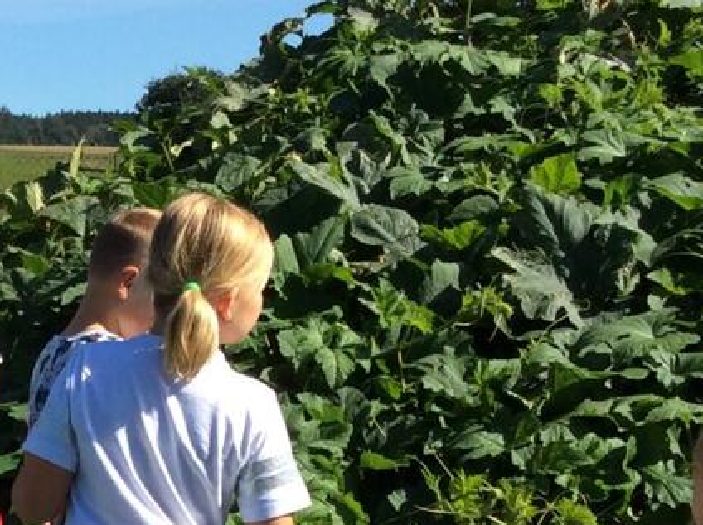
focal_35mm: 101
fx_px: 2049
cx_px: -98
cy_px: 562
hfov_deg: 18.6
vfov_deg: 14.3
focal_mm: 3.3
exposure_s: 1/1271
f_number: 2.4
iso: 32
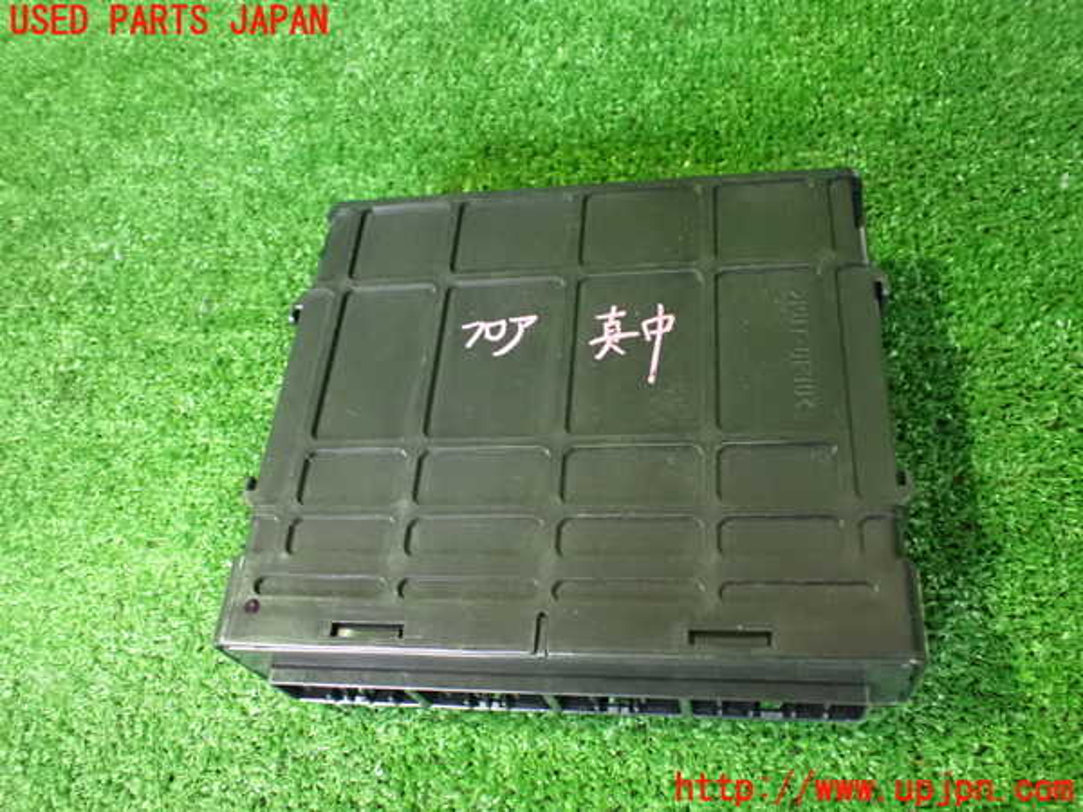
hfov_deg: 60.0
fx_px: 939
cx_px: 542
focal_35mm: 30
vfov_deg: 46.8
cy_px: 406
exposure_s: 1/25
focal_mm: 5.4
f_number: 2.3
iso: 1600
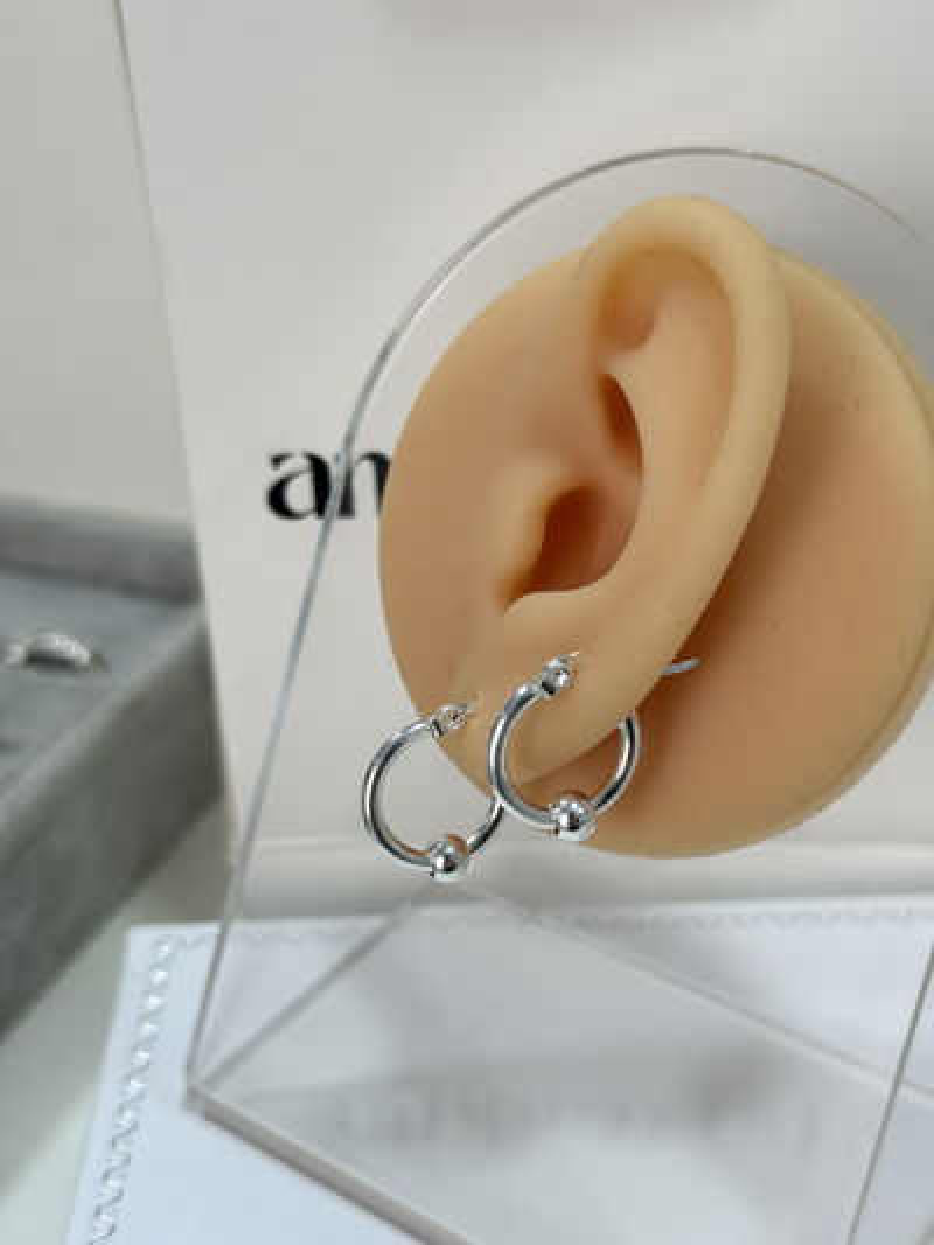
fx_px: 1726
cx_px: 467
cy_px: 622
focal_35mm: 48
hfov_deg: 30.3
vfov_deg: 39.6
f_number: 1.78
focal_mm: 6.76
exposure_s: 1/100
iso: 100
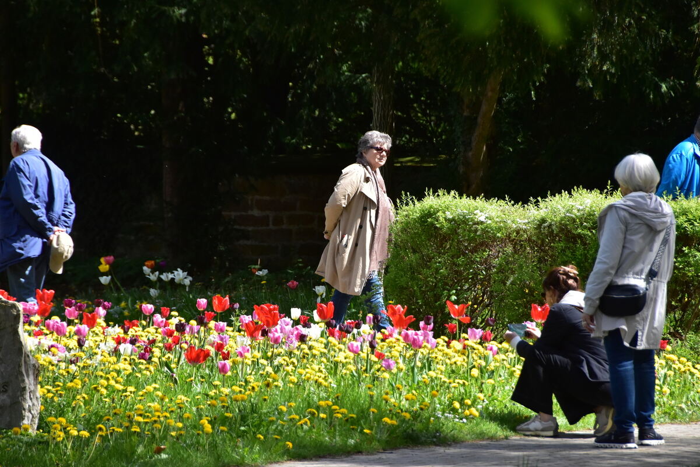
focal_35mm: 255
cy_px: 234
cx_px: 350
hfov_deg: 8.1
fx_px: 4958
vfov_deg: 5.4
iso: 1250
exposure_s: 1/2000
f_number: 5.6
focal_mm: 170
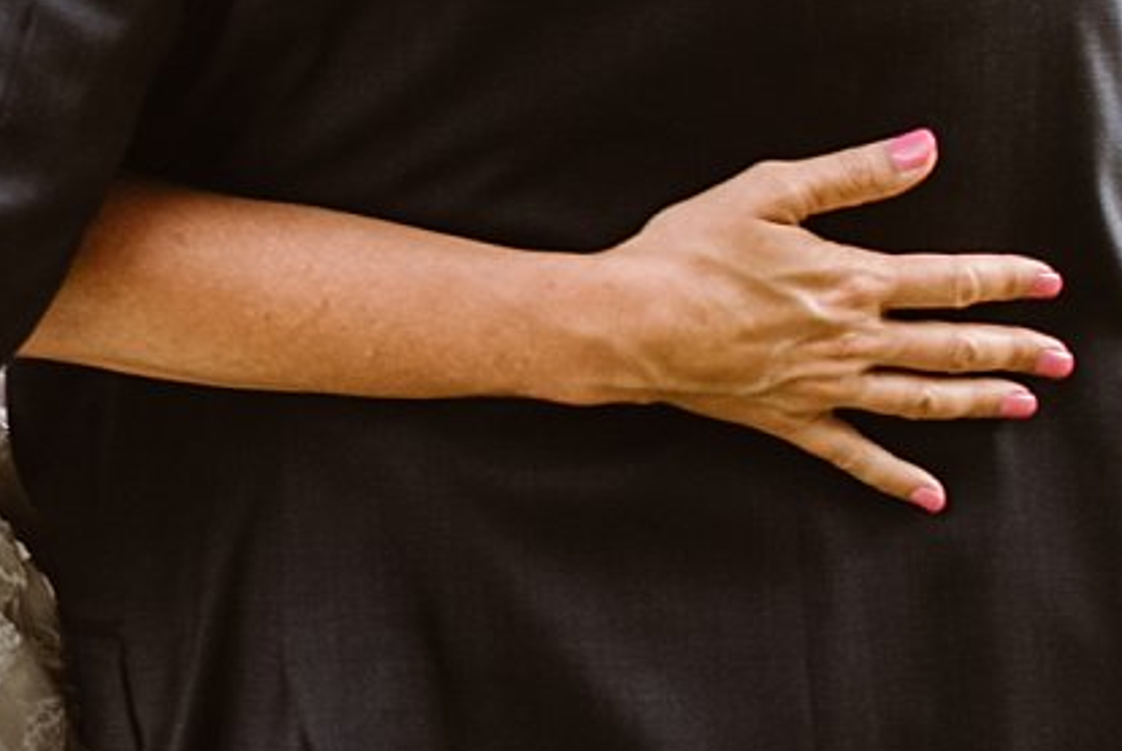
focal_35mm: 346
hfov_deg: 5.8
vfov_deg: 3.9
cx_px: -981
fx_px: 10795
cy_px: -807
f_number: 2.8
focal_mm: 70
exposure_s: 1/500
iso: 200
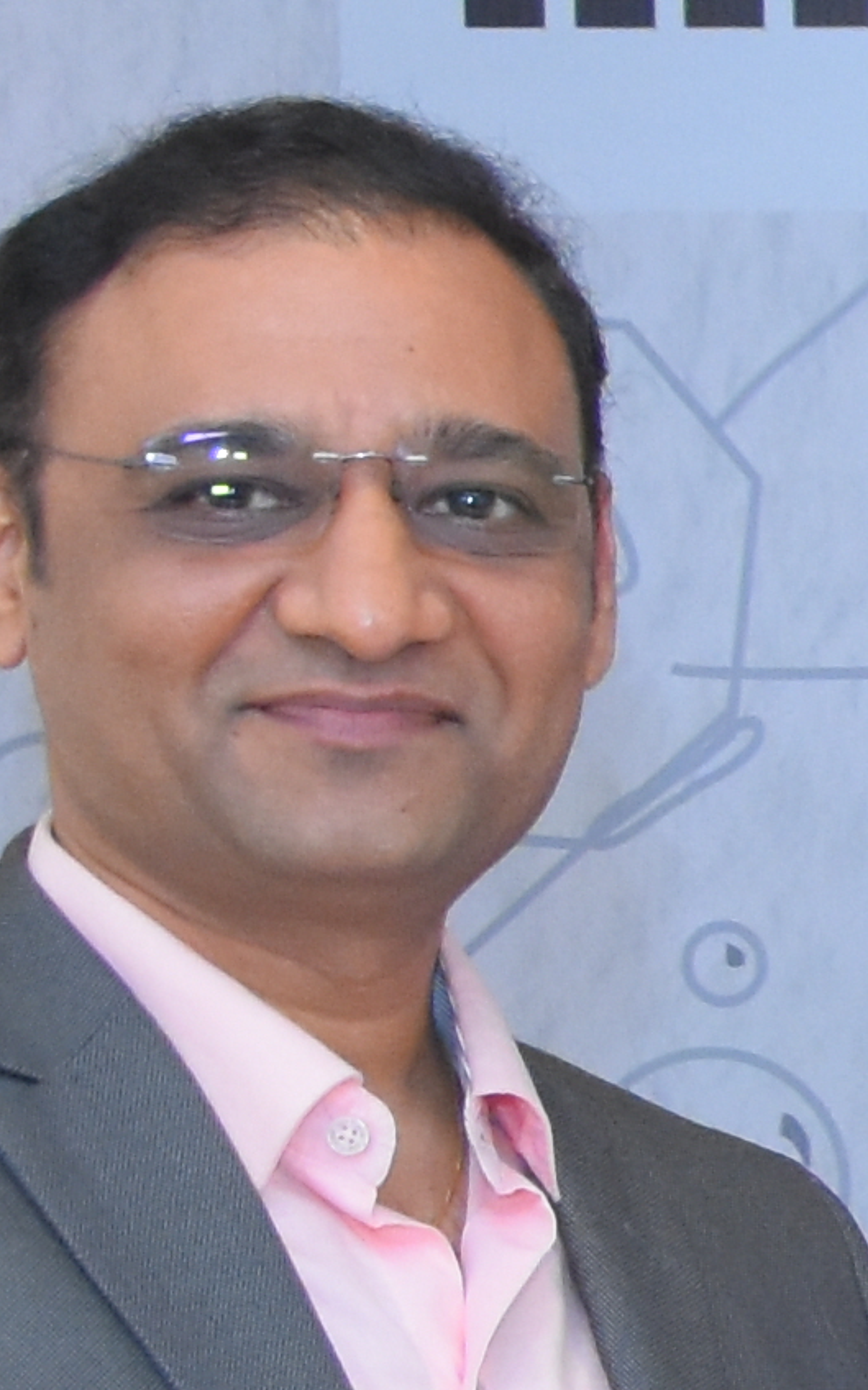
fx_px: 9846
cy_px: 1651
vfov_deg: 8.0
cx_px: 4156
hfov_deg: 4.4
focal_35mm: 260
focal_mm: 24
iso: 1250
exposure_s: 1/200
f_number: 5.6
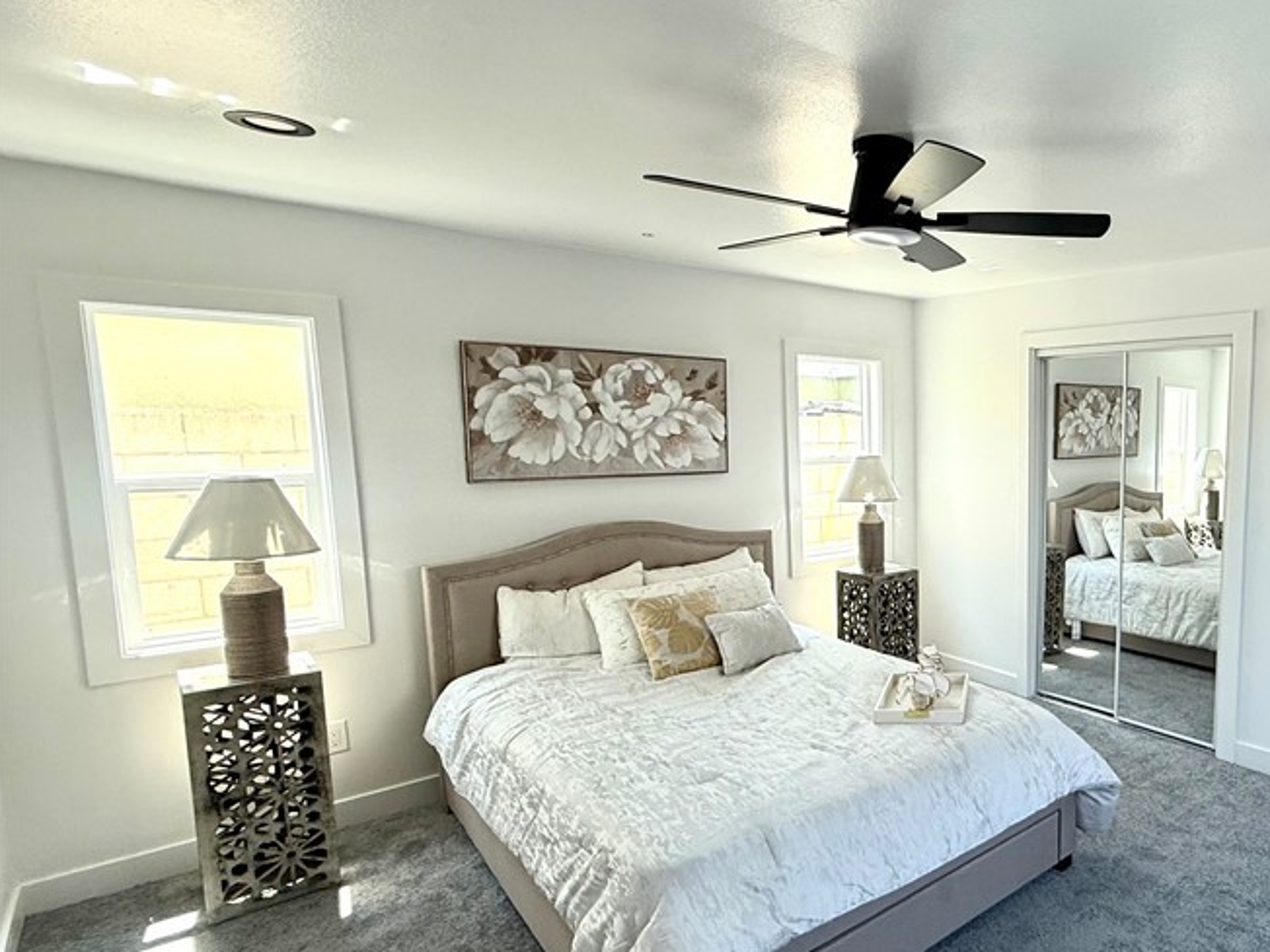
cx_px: 993
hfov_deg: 69.8
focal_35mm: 22
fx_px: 807
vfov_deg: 61.0
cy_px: 520
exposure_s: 1/123
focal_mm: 2.22
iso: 64
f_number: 2.2
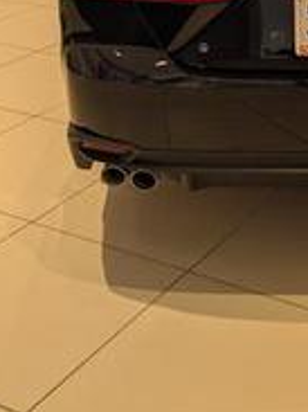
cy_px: 54
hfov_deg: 21.1
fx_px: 784
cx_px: 342
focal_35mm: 66
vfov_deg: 28.5
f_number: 1.68
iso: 19
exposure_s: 1/526
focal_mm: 6.9
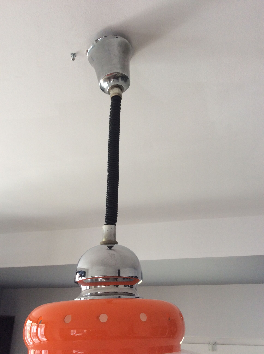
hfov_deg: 44.1
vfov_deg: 56.9
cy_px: 177
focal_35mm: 32
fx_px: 326
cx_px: 132
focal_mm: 3.3
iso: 40
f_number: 2.4
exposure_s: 1/50
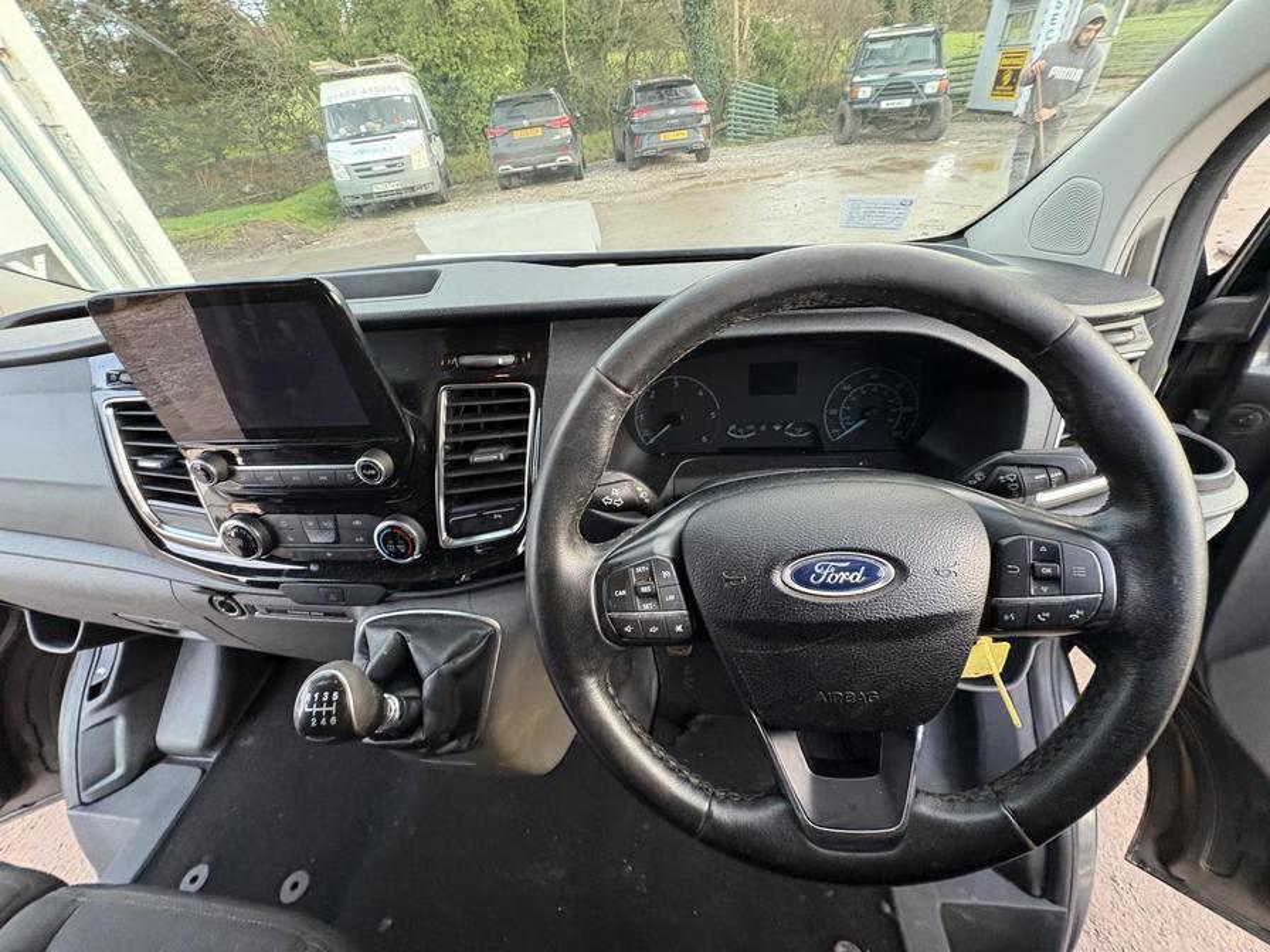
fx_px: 514
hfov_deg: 102.1
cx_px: 635
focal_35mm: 14
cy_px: 476
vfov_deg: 85.7
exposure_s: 1/60
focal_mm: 2.22
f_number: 2.2
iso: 400
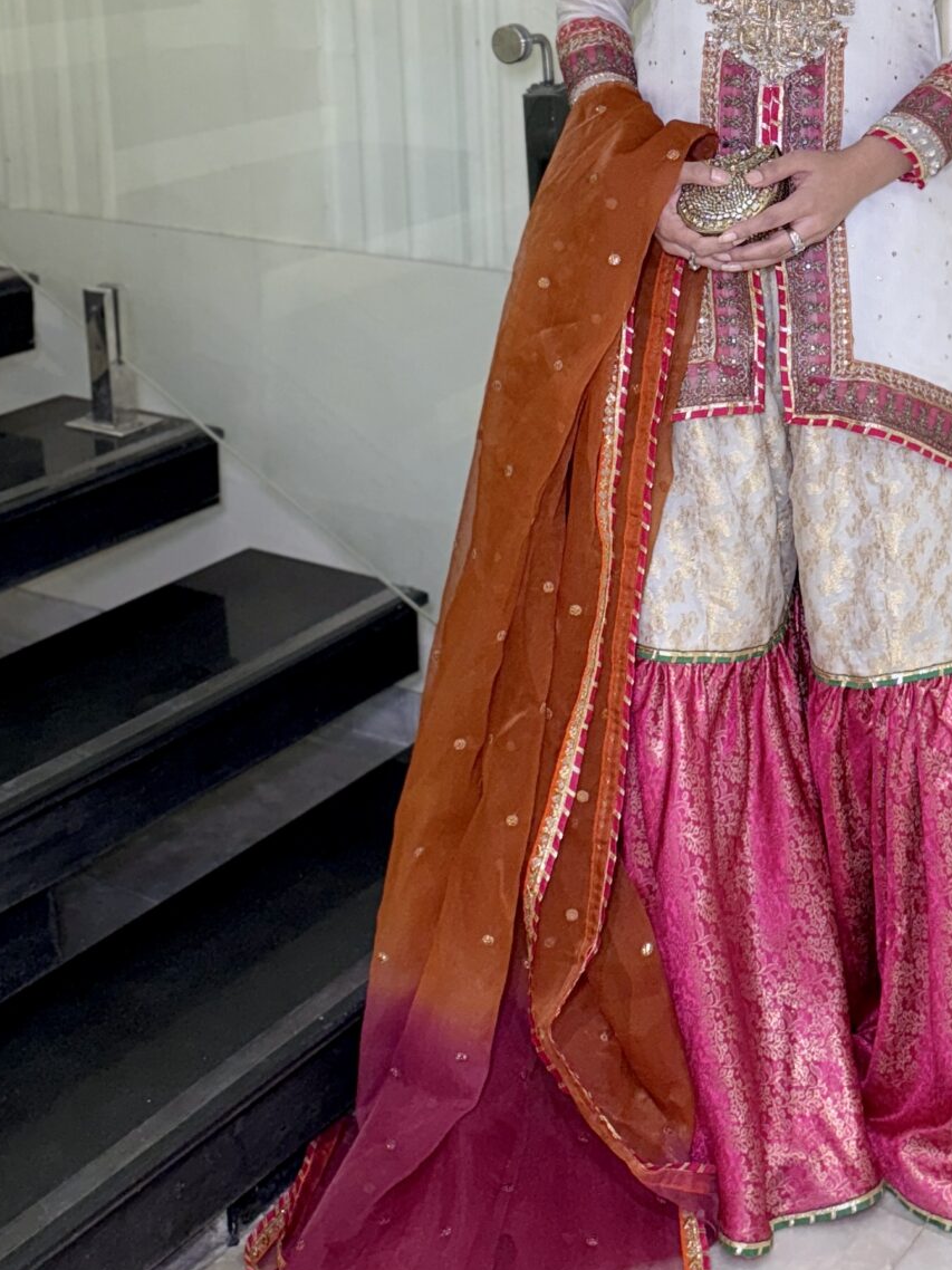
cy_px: 122
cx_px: 777
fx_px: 1981
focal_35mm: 54
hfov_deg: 26.5
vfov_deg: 33.6
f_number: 1.78
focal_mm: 6.76
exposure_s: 1/49
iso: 100
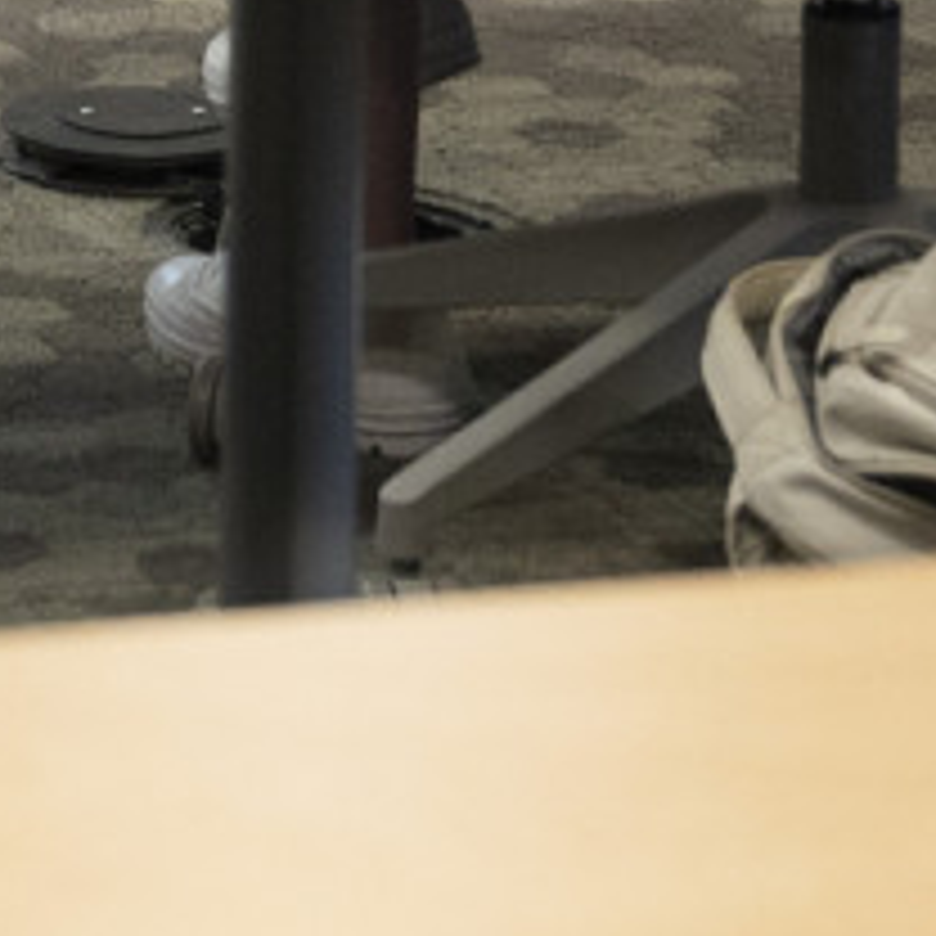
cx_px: -540
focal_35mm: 227
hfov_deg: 7.6
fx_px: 6944
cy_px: -878
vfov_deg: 7.4
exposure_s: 1/125
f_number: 4
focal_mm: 37
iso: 2500
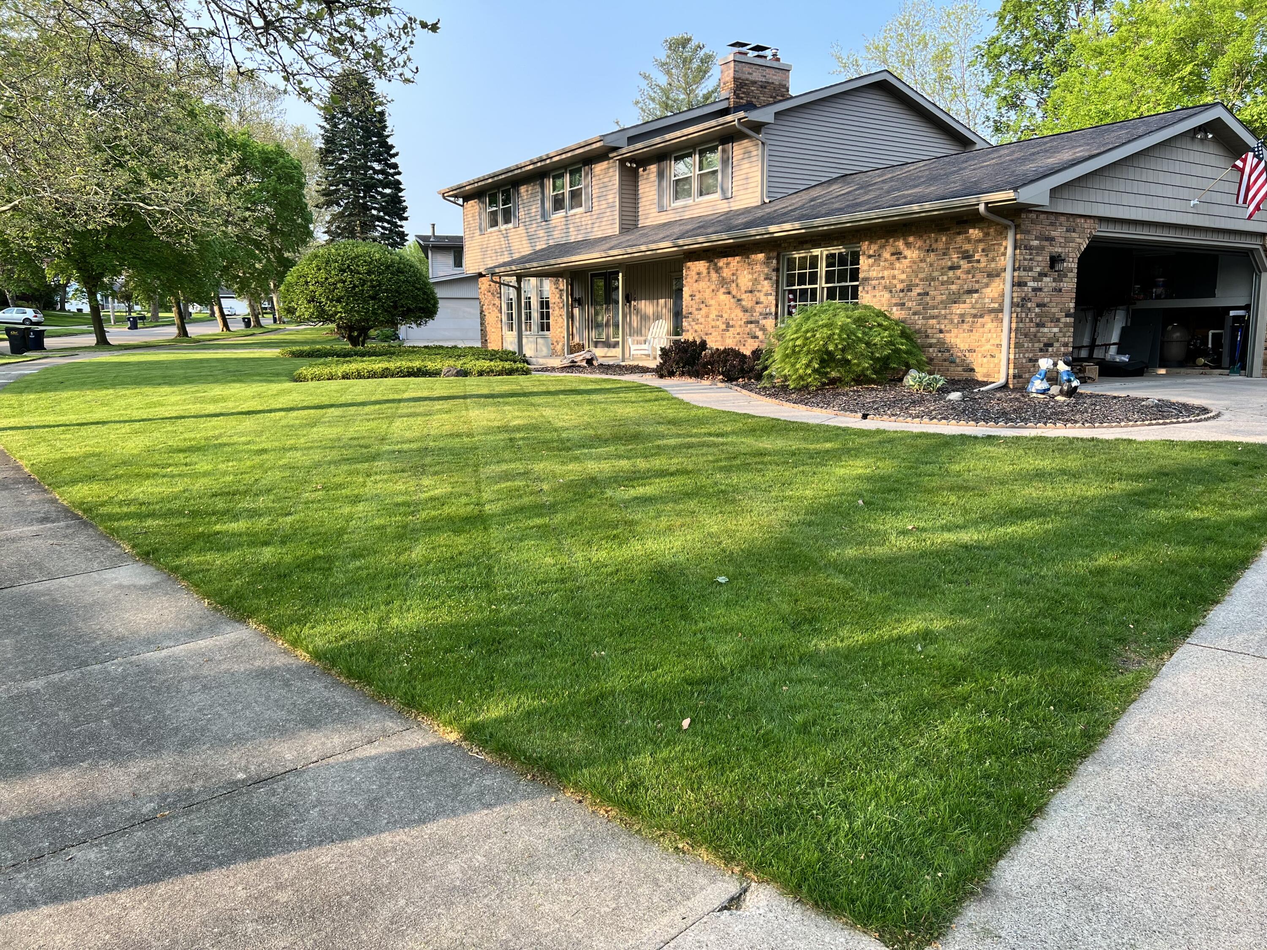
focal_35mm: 26
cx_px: 634
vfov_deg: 53.1
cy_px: 475
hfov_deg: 67.3
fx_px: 952
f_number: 1.5
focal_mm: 5.7
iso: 50
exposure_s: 1/476
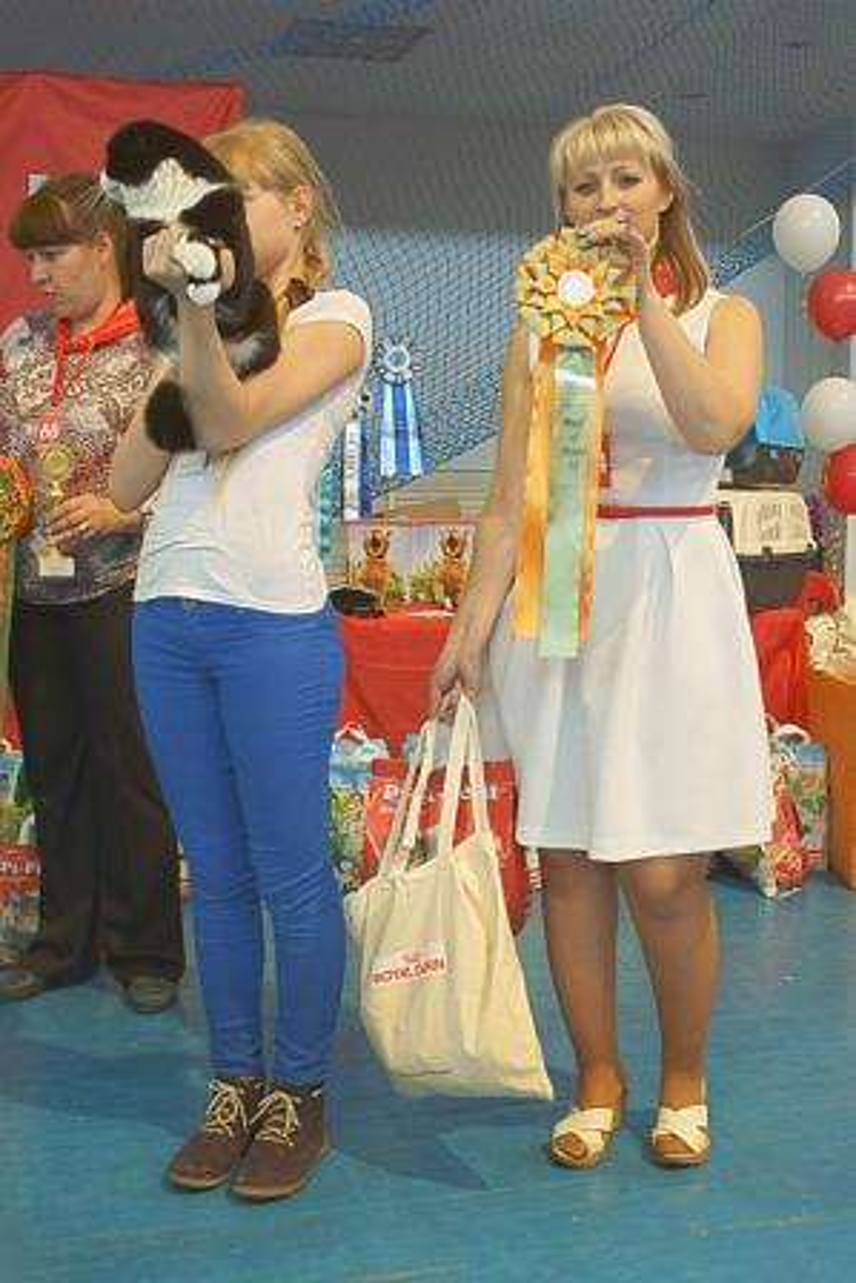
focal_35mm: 42
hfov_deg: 31.9
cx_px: 428
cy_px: 642
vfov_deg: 46.4
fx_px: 1497
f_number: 5.6
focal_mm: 28
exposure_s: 1/15
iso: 400
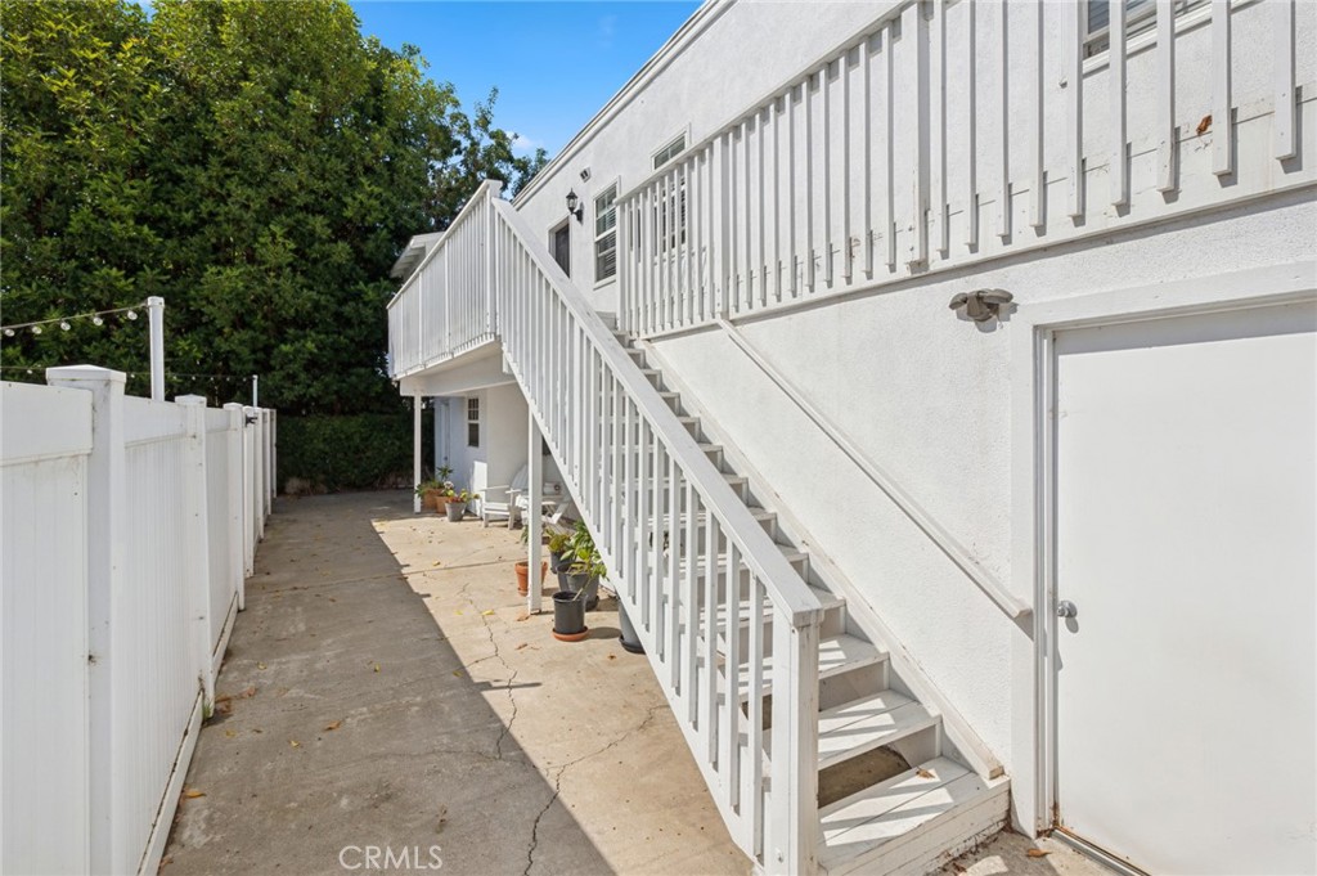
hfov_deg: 96.8
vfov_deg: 73.7
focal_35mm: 16
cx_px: 658
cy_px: 438
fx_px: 585
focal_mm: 16
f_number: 9
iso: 200
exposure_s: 1/1600
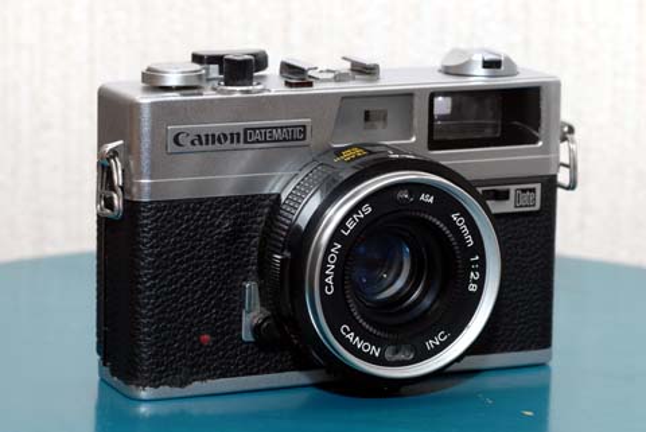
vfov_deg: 10.2
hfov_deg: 15.2
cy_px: 216
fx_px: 2425
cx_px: 323
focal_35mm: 135
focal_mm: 90
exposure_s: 1/60
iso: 400
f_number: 11
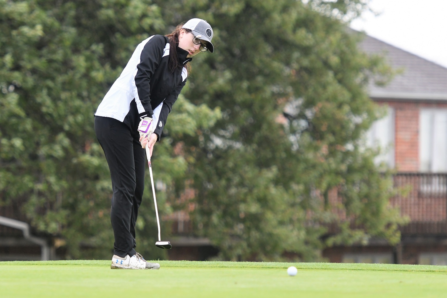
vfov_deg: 6.3
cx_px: 224
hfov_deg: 9.5
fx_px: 2701
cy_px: 149
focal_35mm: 218
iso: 720
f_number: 2.8
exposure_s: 1/1000
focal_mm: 145
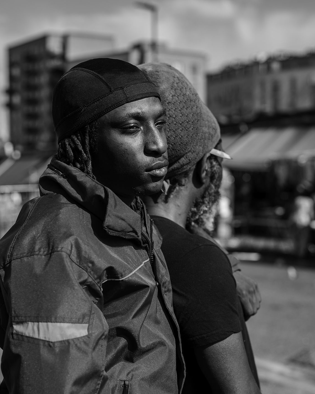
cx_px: 134
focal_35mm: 65
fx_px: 757
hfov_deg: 23.5
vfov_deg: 29.1
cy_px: 241
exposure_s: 1/800
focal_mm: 50
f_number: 3.2
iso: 100
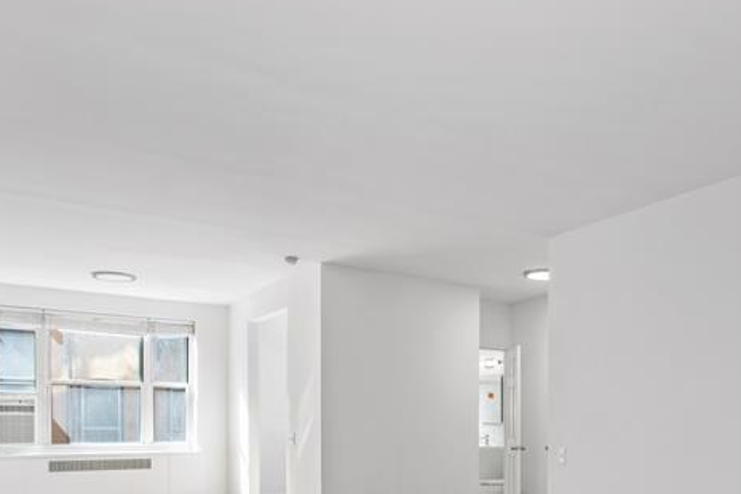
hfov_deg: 55.2
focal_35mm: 33
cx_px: 533
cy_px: 438
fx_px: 679
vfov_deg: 37.5
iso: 125
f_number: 8
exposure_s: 1/3
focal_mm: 17
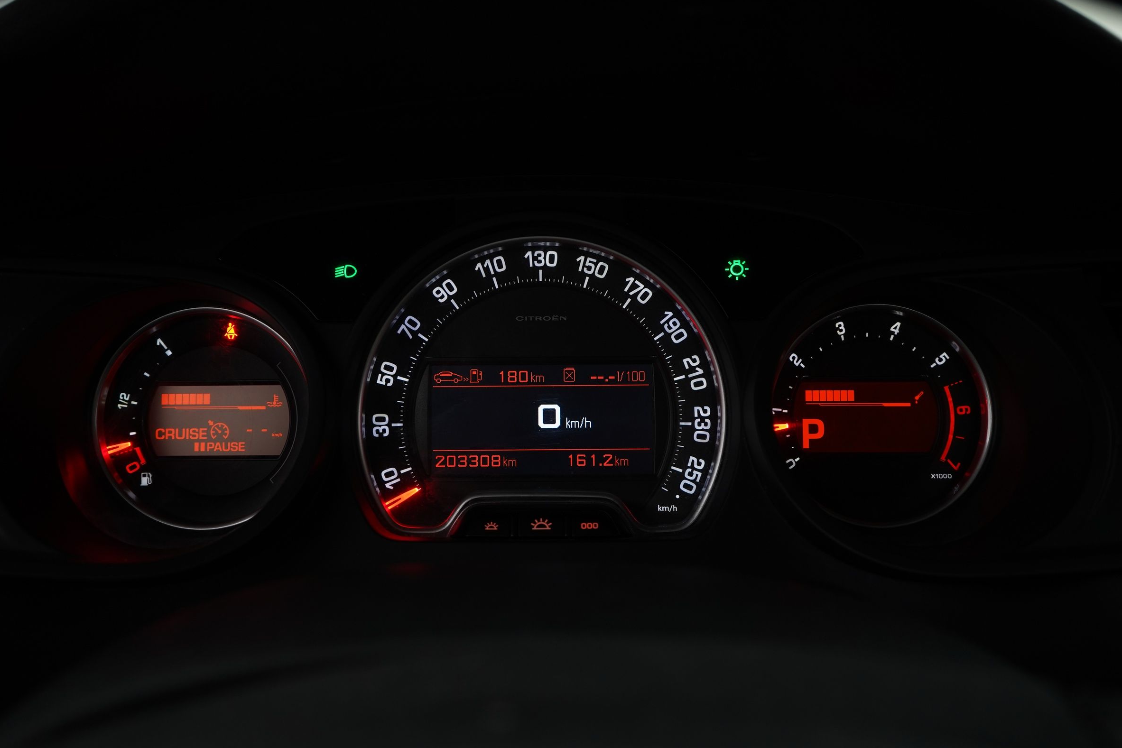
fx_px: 1153
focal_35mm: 37
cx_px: 539
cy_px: 371
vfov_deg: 35.9
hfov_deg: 51.9
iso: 800
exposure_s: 1/13
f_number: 5.6
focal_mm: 35
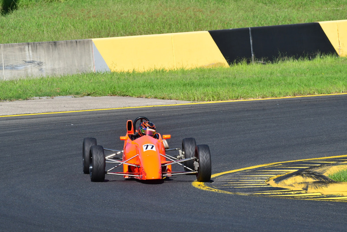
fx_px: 3905
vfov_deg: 3.4
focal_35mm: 405
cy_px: 116
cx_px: 174
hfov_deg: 5.1
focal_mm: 270
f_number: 11
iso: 500
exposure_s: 1/640
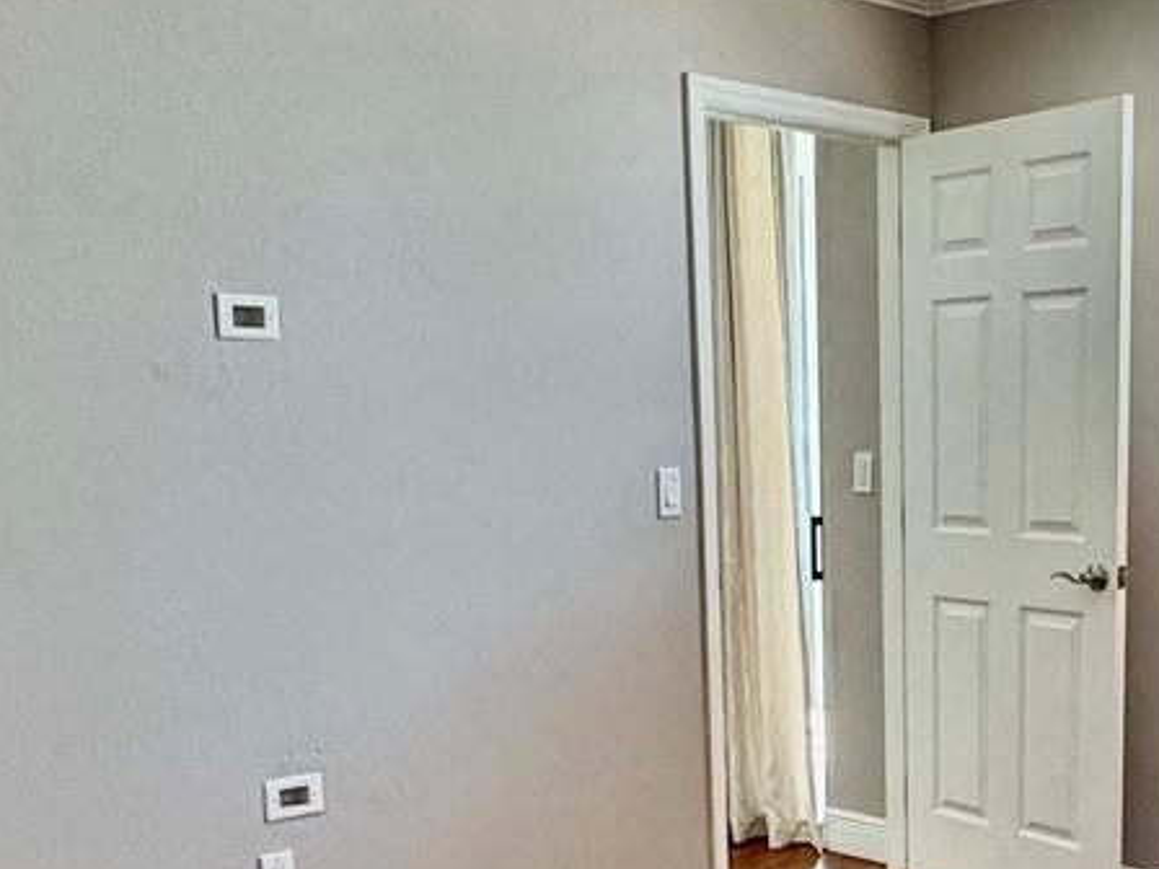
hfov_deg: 37.5
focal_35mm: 50
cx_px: 823
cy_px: 714
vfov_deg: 28.4
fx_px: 1674
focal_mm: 2.22
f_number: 2.2
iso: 125
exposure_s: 1/120
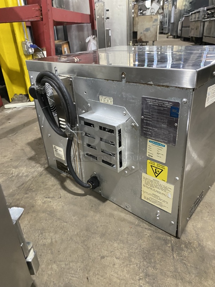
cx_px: 108
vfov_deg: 67.3
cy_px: 144
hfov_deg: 53.1
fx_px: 215
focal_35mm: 26
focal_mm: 4.25
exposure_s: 1/60
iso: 320
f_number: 1.8
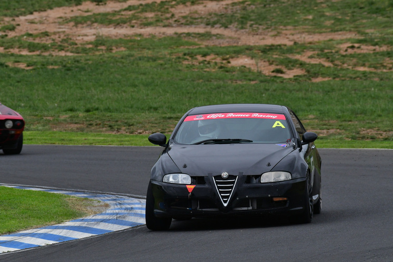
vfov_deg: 2.4
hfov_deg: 3.5
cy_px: 131
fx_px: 6388
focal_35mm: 585
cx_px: 196
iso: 1000
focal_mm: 390
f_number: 11
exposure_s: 1/640
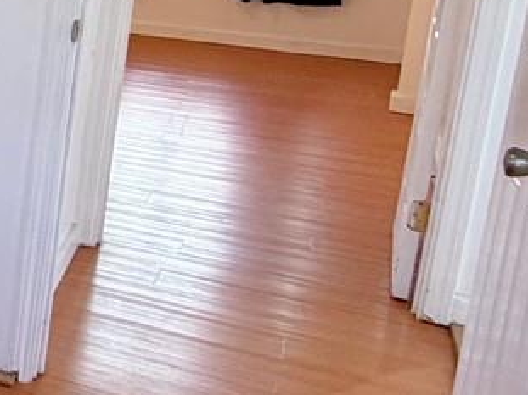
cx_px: -688
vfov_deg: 19.7
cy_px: -12
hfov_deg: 15.9
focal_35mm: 72
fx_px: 1098
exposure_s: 1/120
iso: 160
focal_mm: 2.22
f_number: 2.2
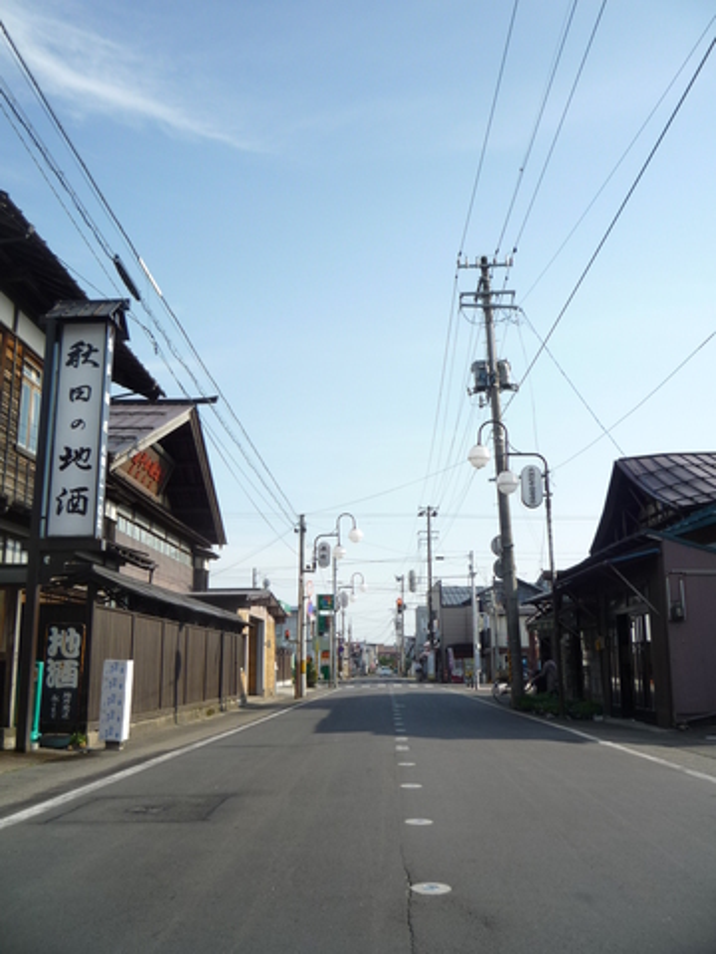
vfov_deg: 60.0
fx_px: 827
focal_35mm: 30
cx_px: 358
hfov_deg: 46.8
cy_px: 477
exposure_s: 1/400
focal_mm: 5.2
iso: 100
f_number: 5
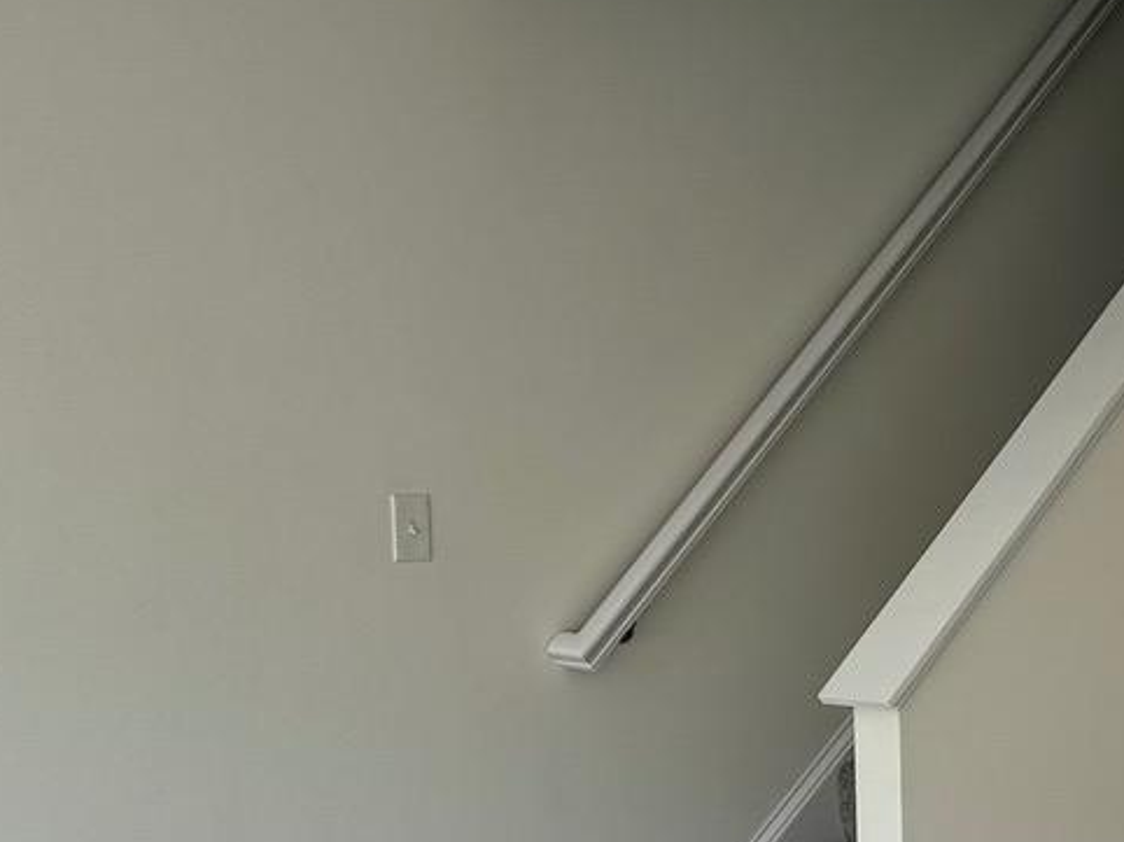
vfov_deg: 14.1
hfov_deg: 18.6
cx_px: 1215
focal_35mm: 102
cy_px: 973
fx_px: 3310
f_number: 1.78
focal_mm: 6.76
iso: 80
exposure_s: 1/333
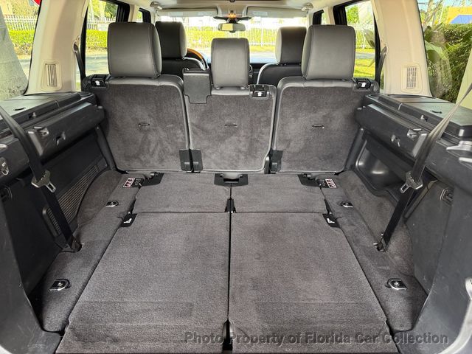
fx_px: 327
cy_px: 177
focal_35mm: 24
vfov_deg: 56.8
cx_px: 236
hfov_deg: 71.6
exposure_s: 1/84
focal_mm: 6.76
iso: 200
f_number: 1.78
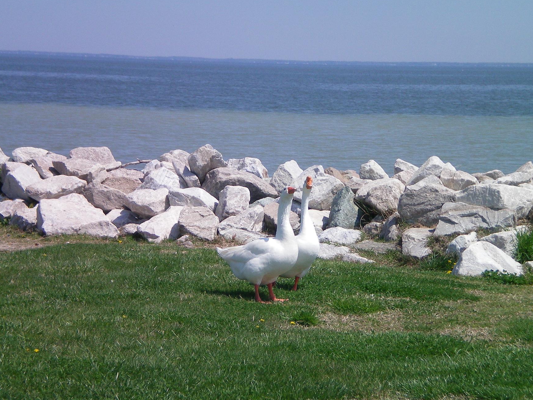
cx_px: 289
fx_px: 2079
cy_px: 233
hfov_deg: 14.6
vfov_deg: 11.0
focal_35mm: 135
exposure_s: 1/500
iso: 64
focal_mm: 18.9
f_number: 5.9
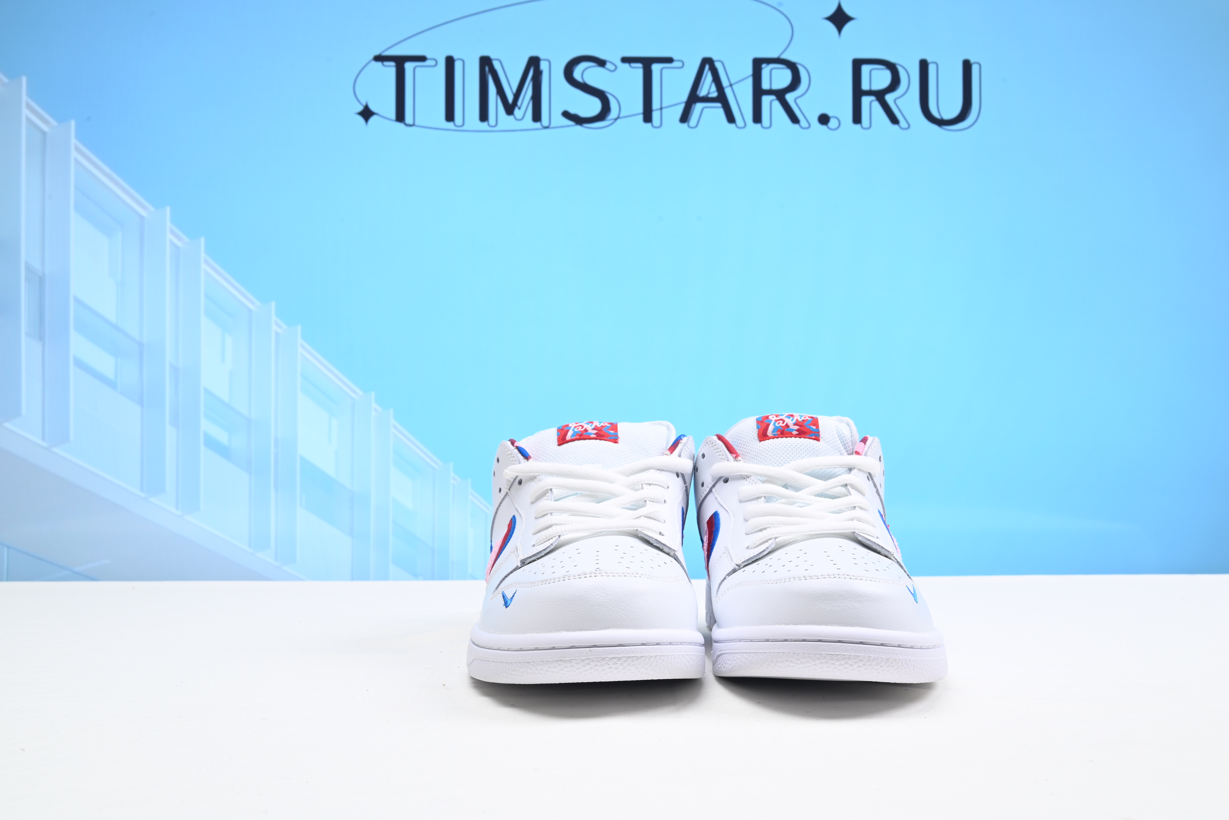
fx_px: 1332
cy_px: 410
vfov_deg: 34.2
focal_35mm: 39
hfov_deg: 49.5
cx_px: 614
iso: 100
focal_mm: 39
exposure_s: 1/2
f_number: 16
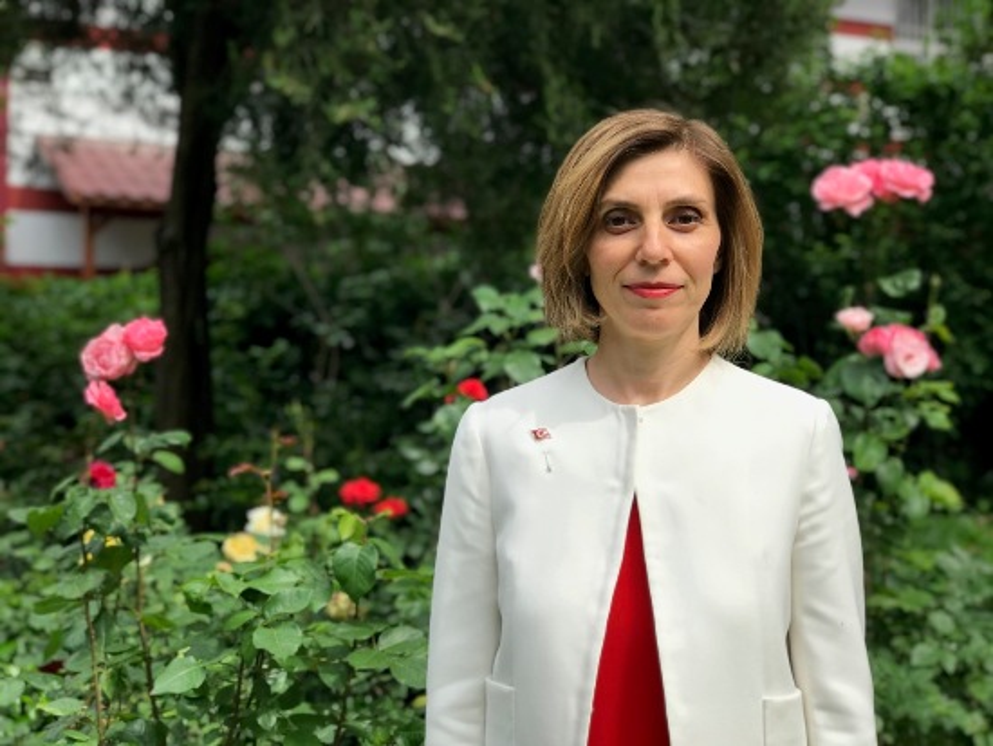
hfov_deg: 33.8
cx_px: 496
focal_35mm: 57
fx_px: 1636
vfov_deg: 25.7
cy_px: 373
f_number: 2.8
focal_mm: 6.6
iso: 20
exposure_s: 1/343
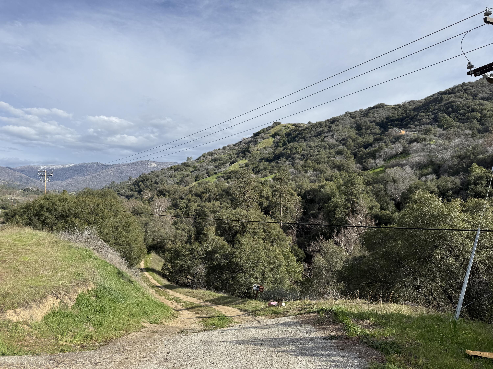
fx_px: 342
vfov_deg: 56.8
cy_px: 184
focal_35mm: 24
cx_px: 246
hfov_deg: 71.6
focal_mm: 6.76
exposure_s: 1/4975
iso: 80
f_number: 1.78
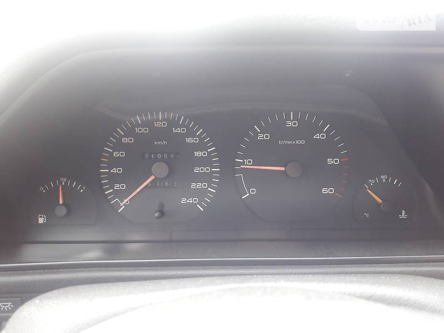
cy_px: 166
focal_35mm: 28
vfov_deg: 49.7
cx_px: 222
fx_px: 359
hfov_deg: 63.4
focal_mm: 3.7
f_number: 1.9
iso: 100
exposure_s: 1/50
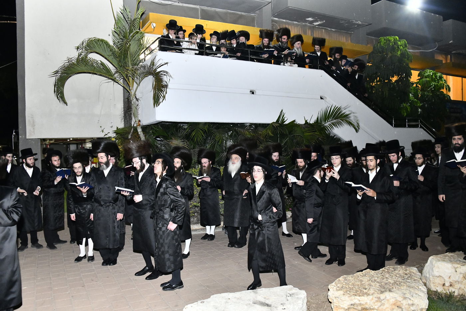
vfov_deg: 46.4
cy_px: 156
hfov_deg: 65.5
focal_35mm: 28
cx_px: 233
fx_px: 362
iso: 3200
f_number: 5.6
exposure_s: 1/80
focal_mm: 28
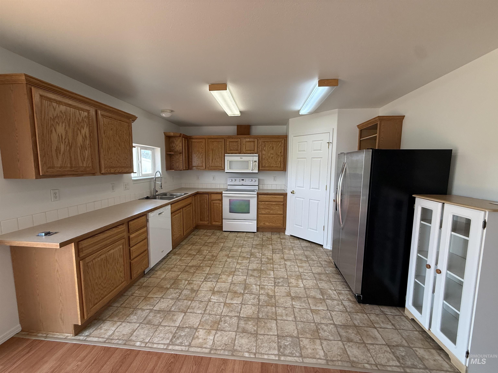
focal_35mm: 14
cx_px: 249
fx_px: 201
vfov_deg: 85.7
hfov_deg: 102.1
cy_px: 186
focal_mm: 2.22
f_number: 2.2
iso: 160
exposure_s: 1/120
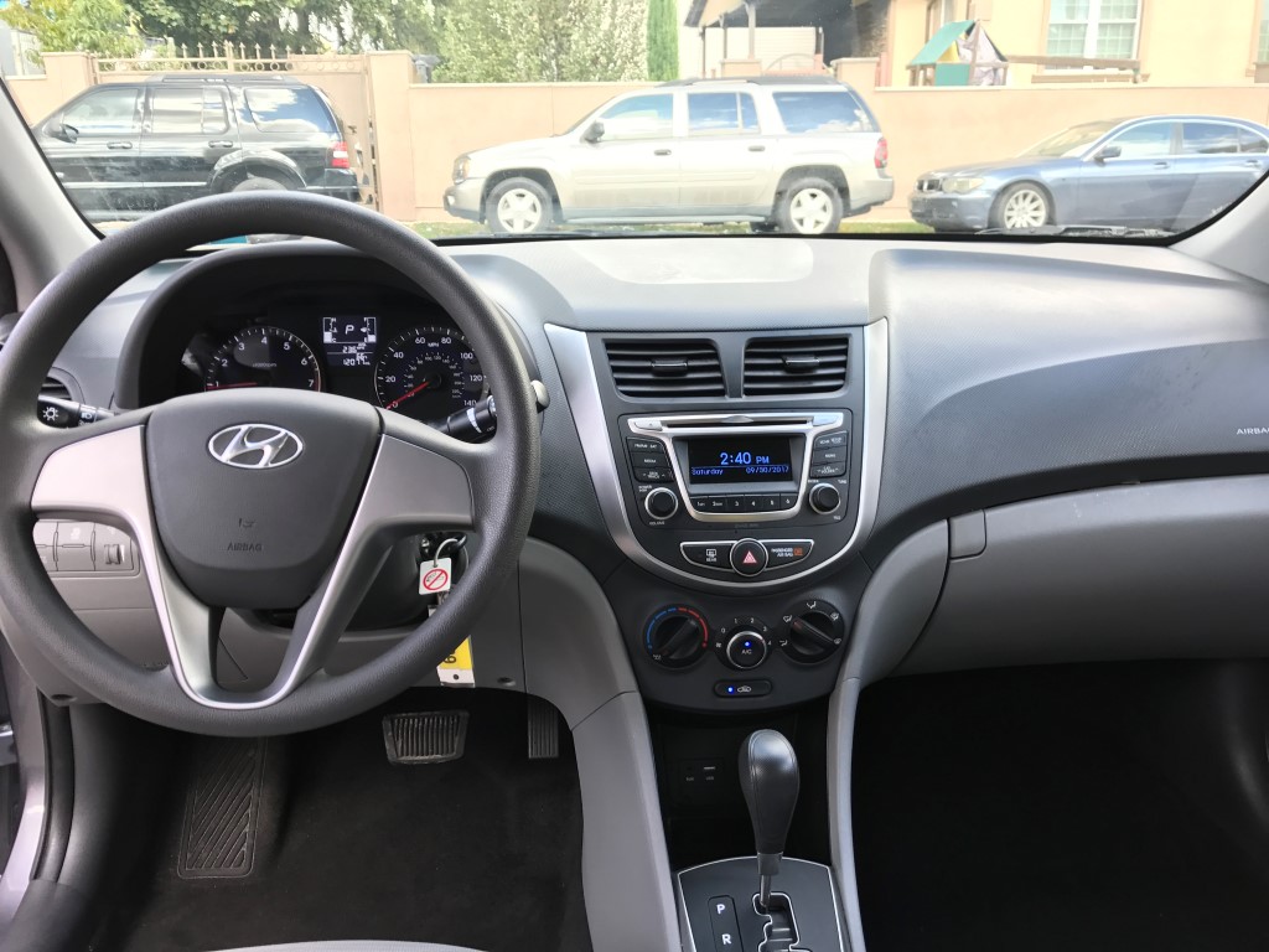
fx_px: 1026
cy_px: 476
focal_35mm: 28
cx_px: 634
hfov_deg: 63.4
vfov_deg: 49.7
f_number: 1.8
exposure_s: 1/101
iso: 20
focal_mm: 3.99
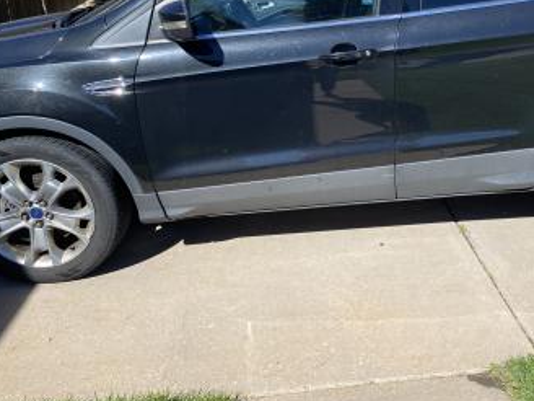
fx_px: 617
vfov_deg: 35.4
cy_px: 116
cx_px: 374
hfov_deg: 45.7
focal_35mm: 40
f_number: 1.8
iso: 32
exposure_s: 1/2066
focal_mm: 4.25
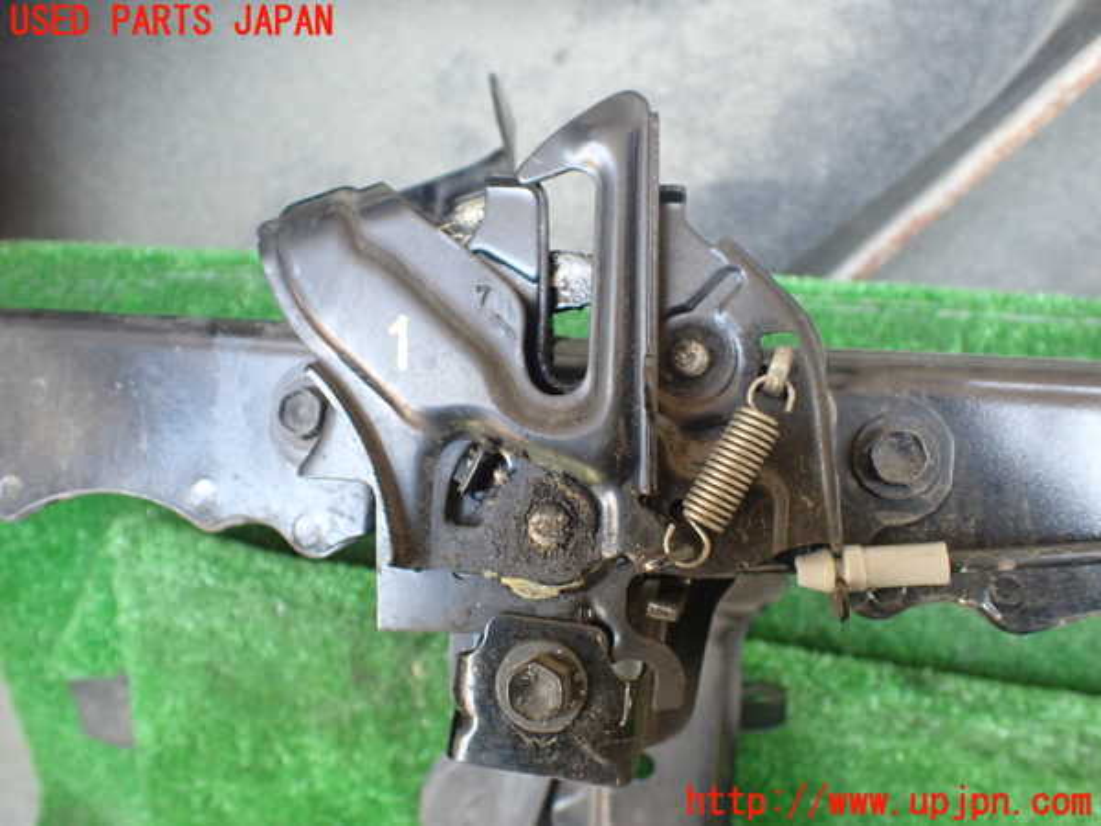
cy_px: 413
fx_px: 954
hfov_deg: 60.0
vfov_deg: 46.8
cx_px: 550
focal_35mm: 30
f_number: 2.3
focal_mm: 5.4
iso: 800
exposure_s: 1/125
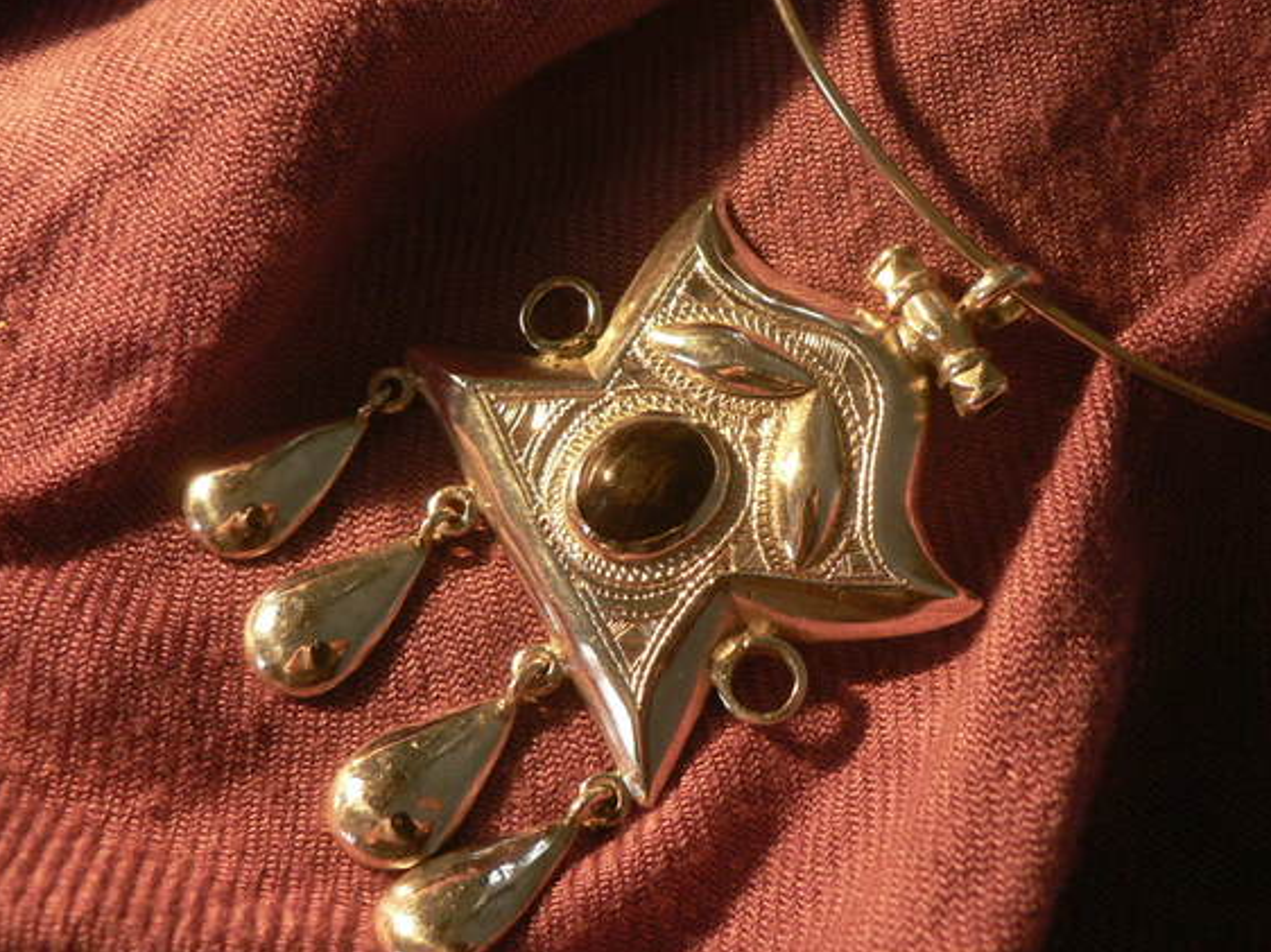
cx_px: 660
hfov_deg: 45.8
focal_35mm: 41
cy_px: 434
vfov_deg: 35.1
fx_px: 1505
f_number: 2.8
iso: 200
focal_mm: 6
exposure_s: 1/25
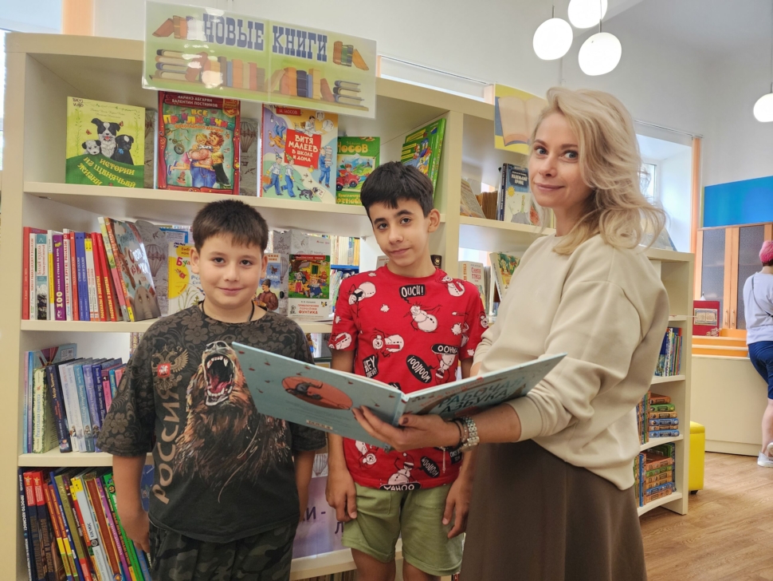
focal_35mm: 23
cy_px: 290
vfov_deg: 58.9
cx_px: 386
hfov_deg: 73.9
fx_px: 514
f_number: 1.8
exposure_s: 1/100
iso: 640
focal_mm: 6.4
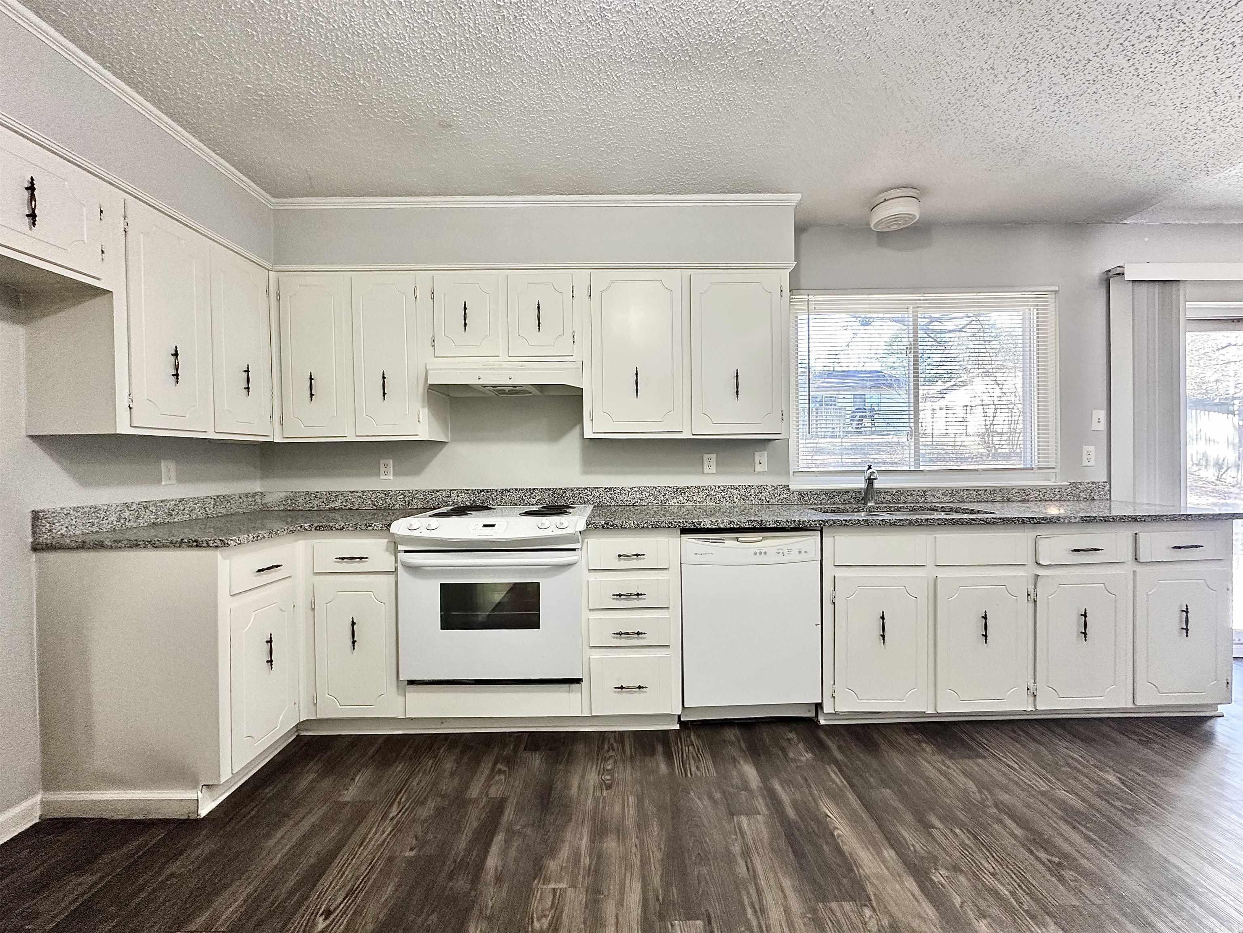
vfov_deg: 85.7
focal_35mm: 14
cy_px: 466
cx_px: 622
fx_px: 503
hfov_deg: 102.1
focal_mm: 2.22
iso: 320
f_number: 2.2
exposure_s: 1/94
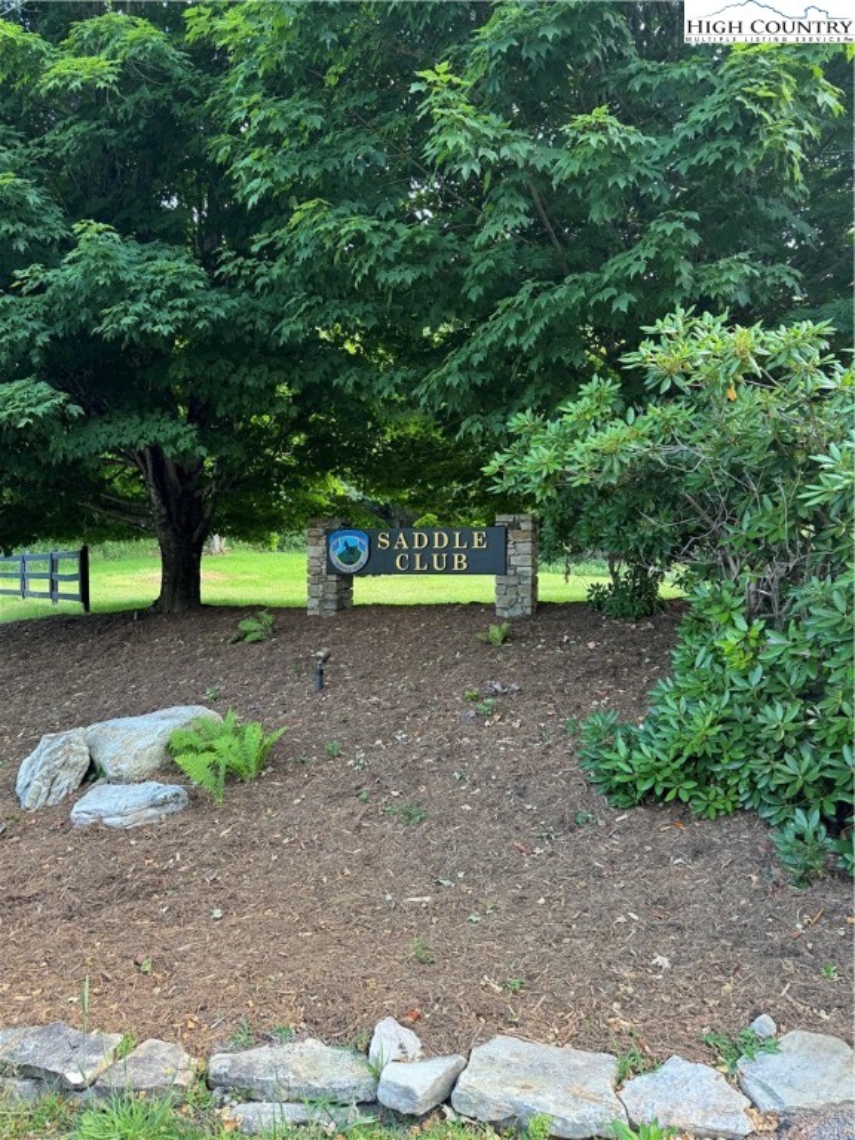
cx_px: 428
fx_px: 790
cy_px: 570
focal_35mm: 24
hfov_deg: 56.8
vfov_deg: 71.6
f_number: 1.78
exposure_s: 1/130
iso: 50
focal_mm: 6.76
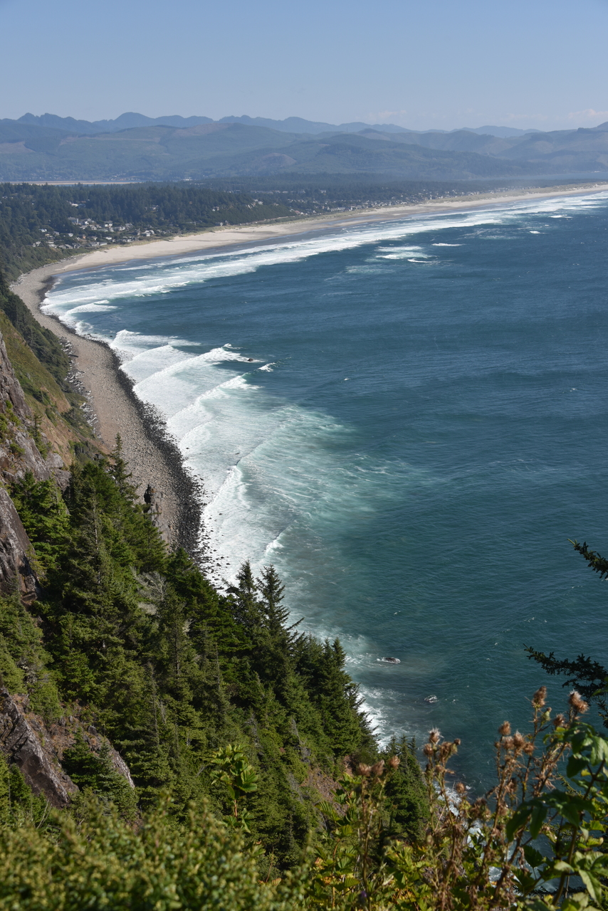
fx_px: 1215
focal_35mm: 48
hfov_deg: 28.1
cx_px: 304
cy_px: 456
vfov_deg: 41.1
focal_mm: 48
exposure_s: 1/320
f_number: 9
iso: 100
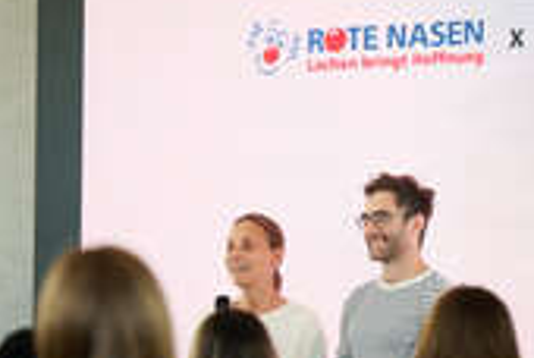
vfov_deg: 5.6
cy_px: 179
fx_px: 3685
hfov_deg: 8.3
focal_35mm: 248
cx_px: 363
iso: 64
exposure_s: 1/80
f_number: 2.8
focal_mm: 110
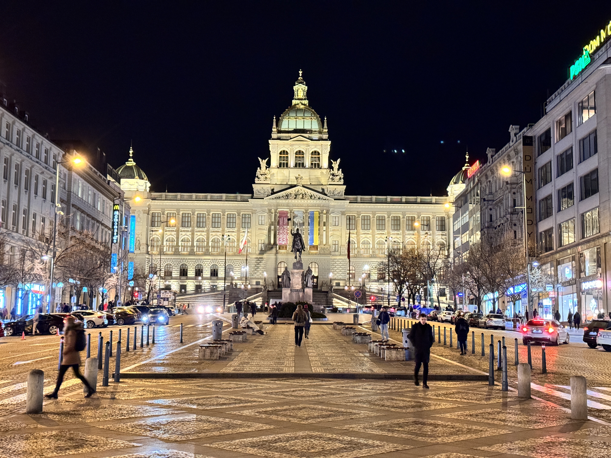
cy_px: 229
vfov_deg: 30.3
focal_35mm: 48
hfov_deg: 39.7
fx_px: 847
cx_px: 306
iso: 500
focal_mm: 6.86
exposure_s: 1/33
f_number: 1.78
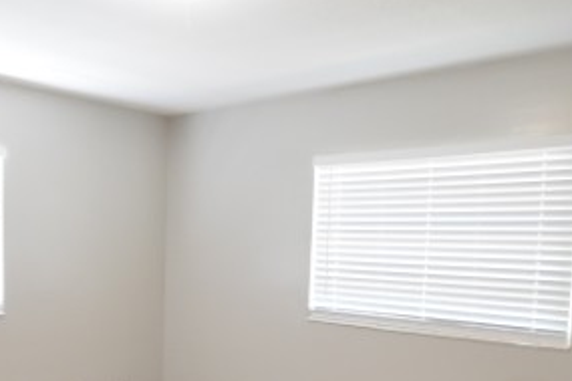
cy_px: 278
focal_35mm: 38
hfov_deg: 48.5
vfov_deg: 34.4
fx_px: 603
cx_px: 135
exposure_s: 1/60
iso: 1400
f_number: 3.5
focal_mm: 10
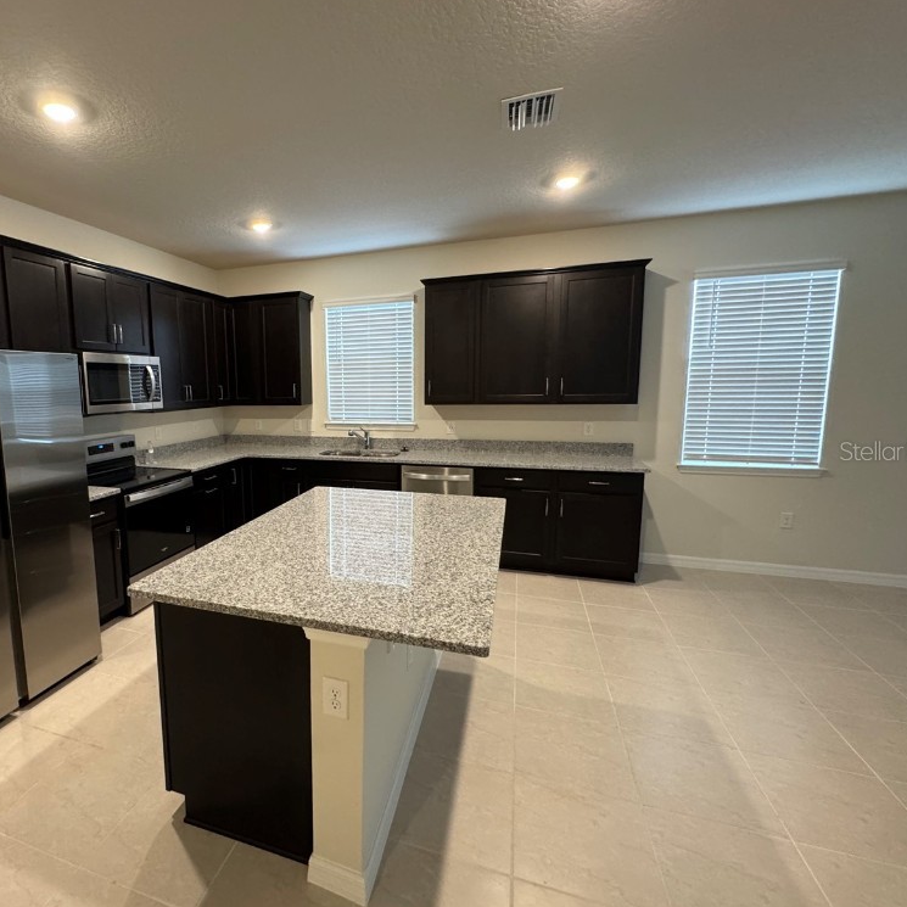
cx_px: 331
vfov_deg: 84.0
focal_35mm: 17
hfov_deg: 82.1
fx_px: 504
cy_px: 450
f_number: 2.2
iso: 400
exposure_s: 1/60
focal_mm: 2.22
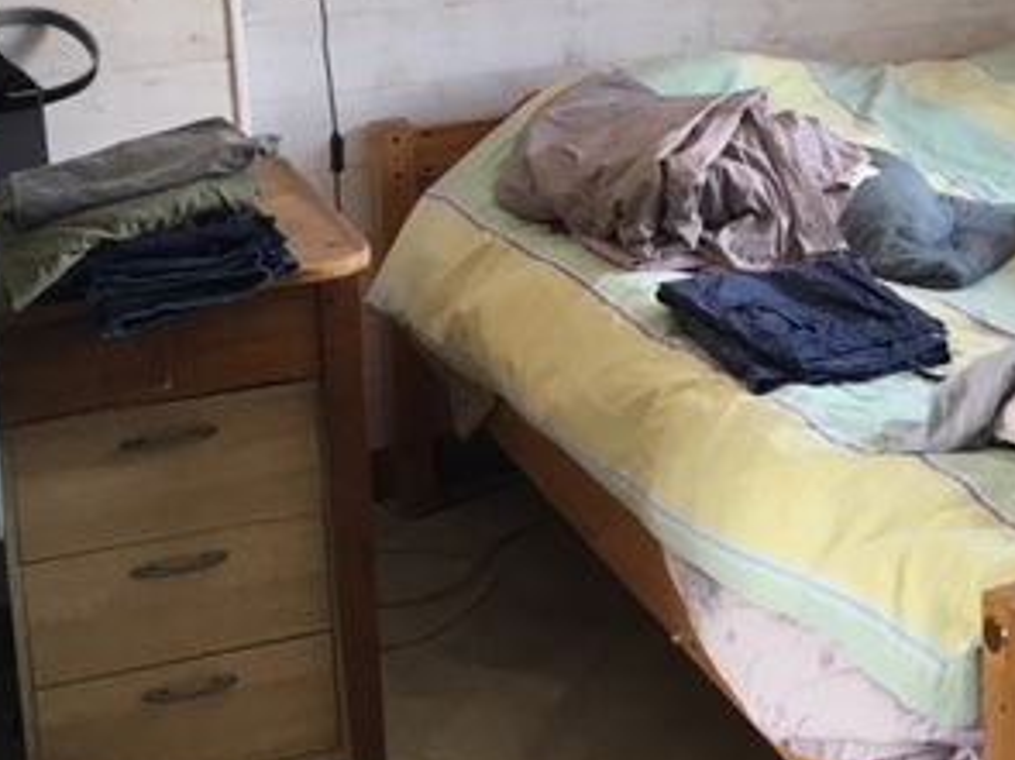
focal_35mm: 63
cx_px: 719
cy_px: 31
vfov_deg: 22.5
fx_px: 1847
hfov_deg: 30.4
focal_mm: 4.15
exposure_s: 1/33
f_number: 2.2
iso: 40
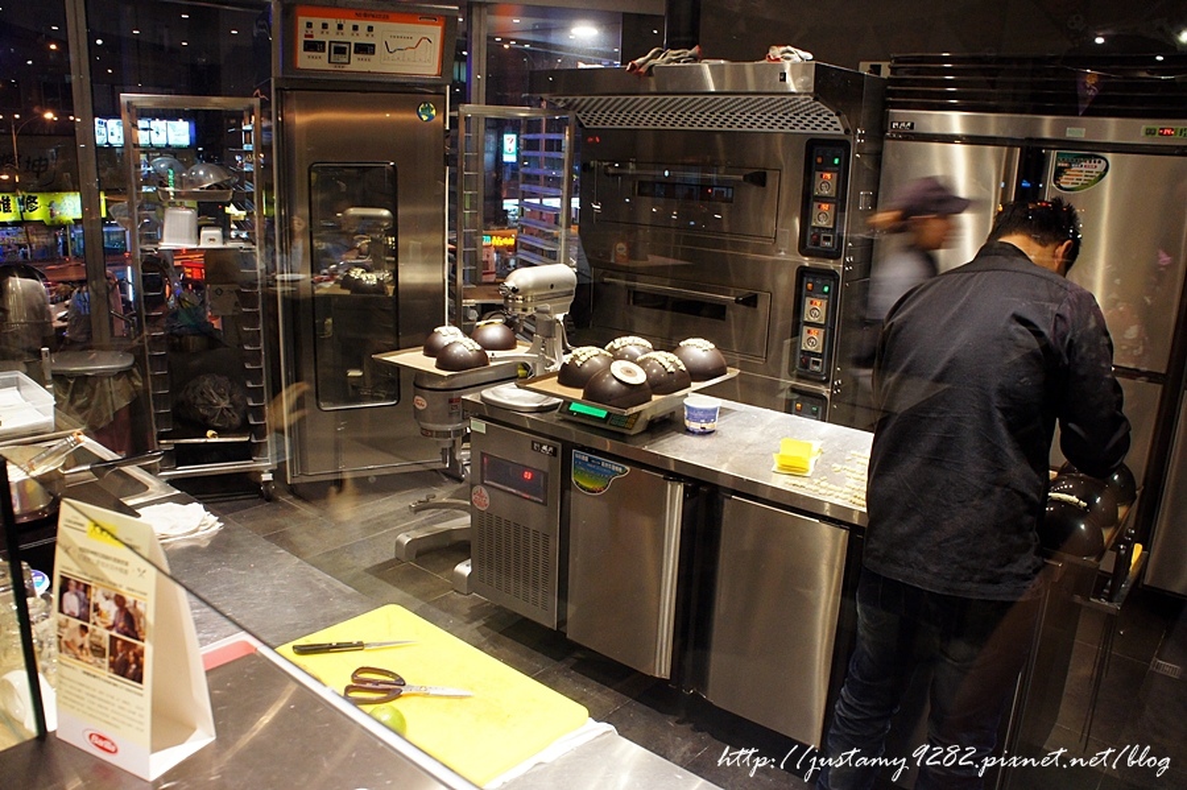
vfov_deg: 47.9
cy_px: 395
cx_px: 594
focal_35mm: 27
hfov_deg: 67.4
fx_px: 890
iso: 1600
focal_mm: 18
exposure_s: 1/15
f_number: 5.6
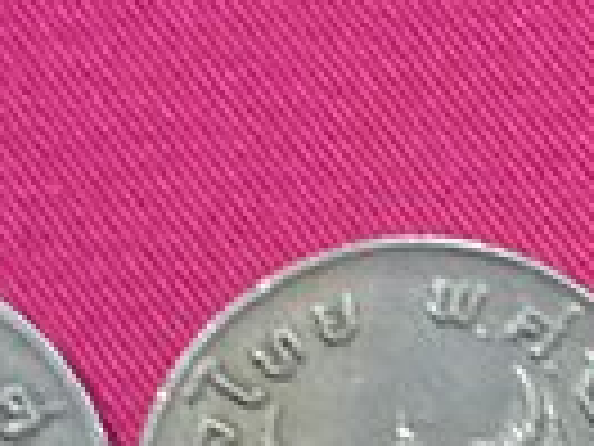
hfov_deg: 11.5
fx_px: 2797
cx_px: 972
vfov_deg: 8.6
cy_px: 906
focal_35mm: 163
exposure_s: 1/8
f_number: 2.8
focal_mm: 5.5
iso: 400
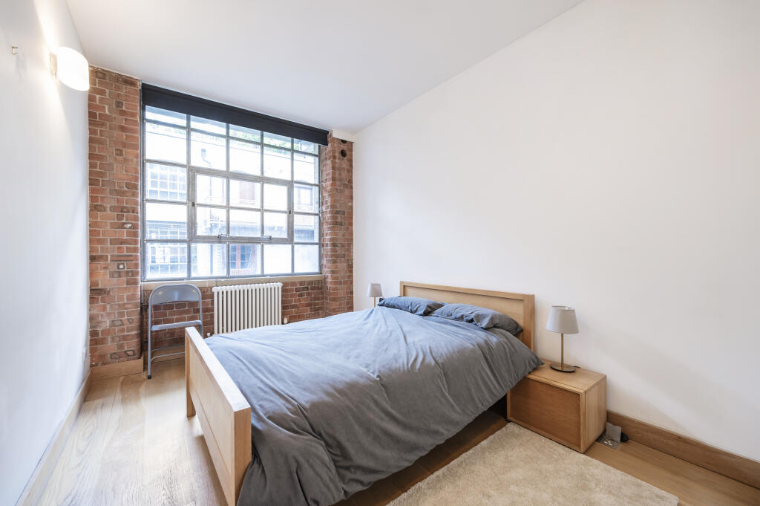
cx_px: 380
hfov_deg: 104.3
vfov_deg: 81.1
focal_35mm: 14
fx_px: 295
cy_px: 253
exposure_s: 1/5
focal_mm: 14
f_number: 10
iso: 400
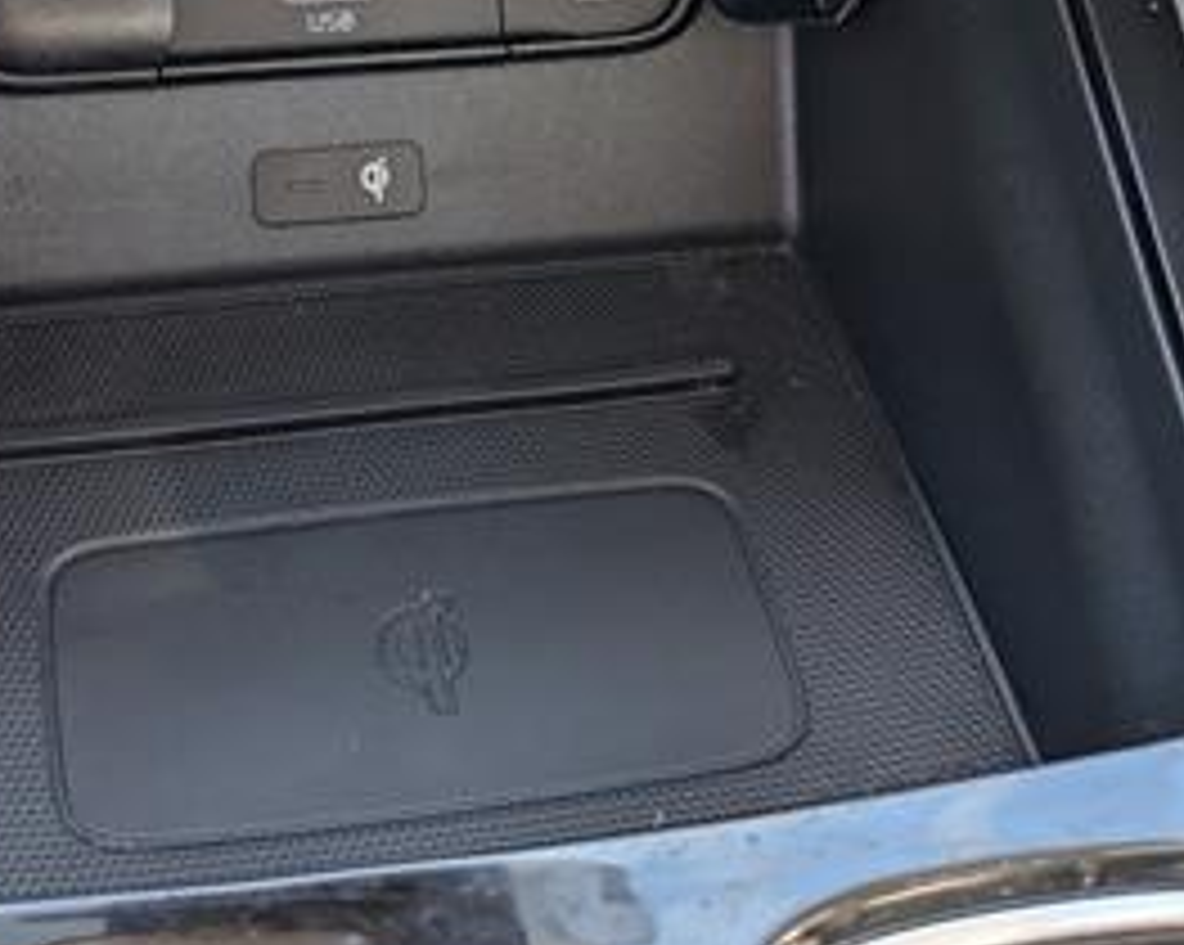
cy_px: 140
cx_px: 365
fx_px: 1996
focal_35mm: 57
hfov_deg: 32.7
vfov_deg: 26.0
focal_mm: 6.9
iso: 83
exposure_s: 1/93.5
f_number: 1.68
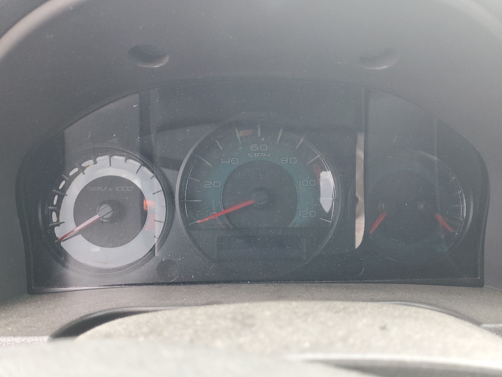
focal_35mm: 26
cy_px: 188
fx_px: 377
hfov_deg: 67.3
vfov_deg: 53.1
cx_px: 251
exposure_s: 1/60.2
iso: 155
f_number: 1.5
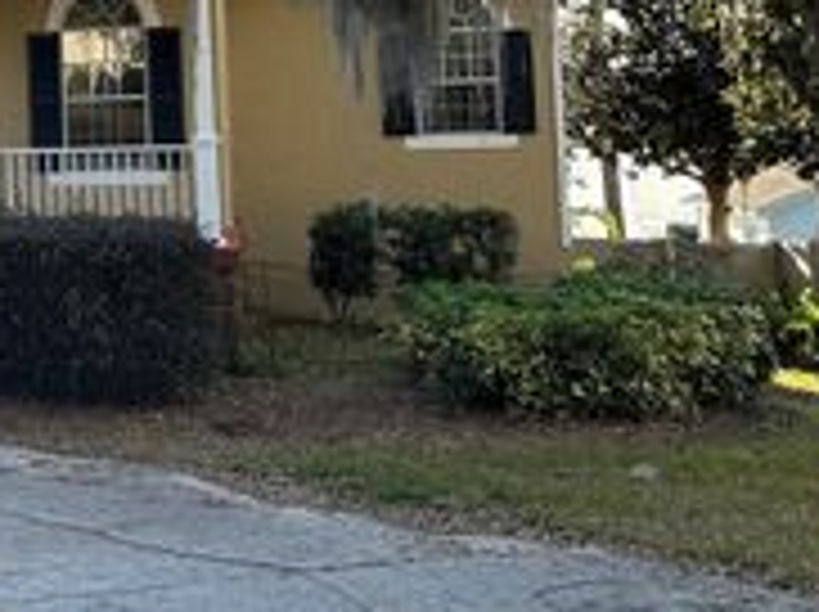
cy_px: 16
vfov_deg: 21.5
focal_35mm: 66
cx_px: -81
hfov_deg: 27.0
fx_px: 1559
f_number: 1.78
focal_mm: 6.86
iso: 80
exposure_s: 1/1009
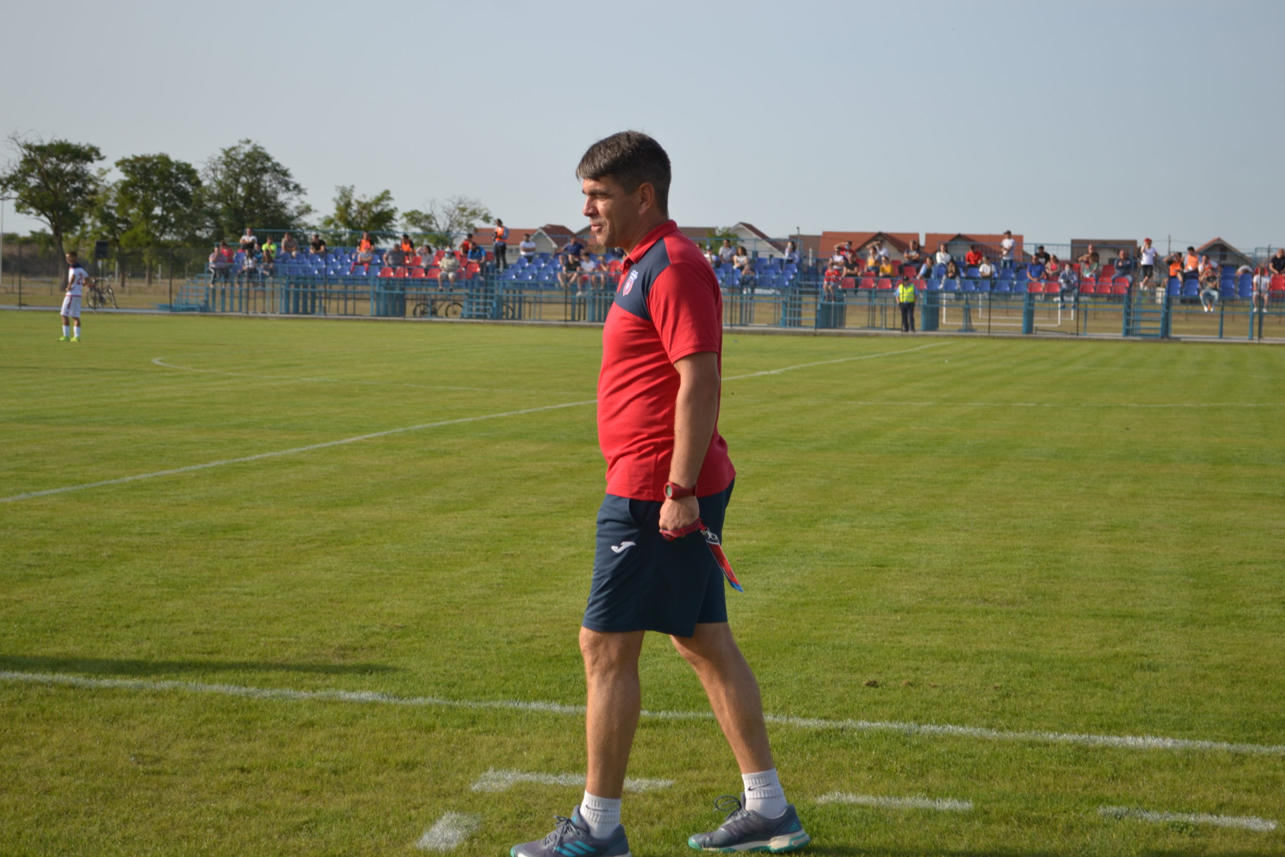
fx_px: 2570
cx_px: 642
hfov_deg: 28.1
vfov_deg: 18.9
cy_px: 428
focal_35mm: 72
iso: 100
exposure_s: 1/400
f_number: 5.3
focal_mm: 48
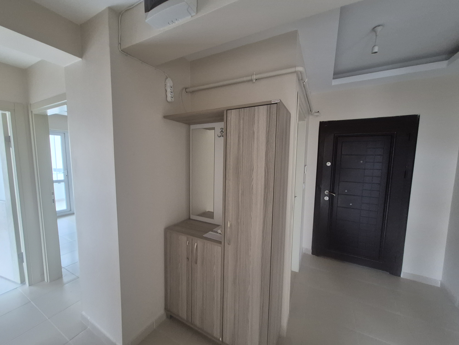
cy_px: 172
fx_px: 172
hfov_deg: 106.2
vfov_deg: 89.9
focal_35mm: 13
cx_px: 230
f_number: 2.2
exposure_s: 1/50
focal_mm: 1.74
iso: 800
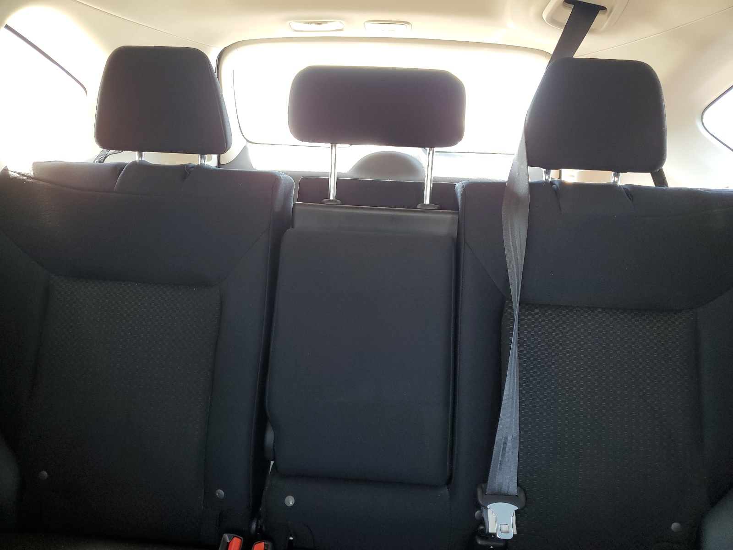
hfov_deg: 67.3
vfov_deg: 53.1
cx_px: 366
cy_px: 275
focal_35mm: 26
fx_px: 551
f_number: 1.5
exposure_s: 1/60.2
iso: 64
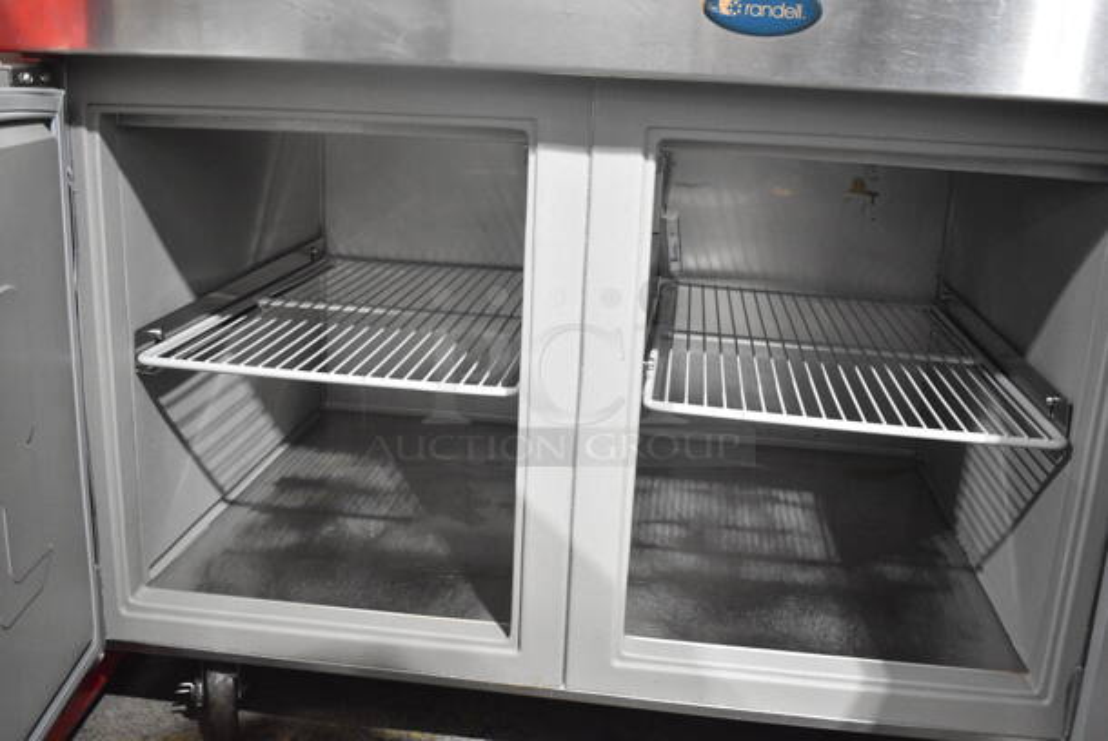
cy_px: 370
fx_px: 1109
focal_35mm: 36
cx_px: 554
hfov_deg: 53.1
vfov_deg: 37.0
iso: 3200
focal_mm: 24
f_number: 3.8
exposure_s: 1/40
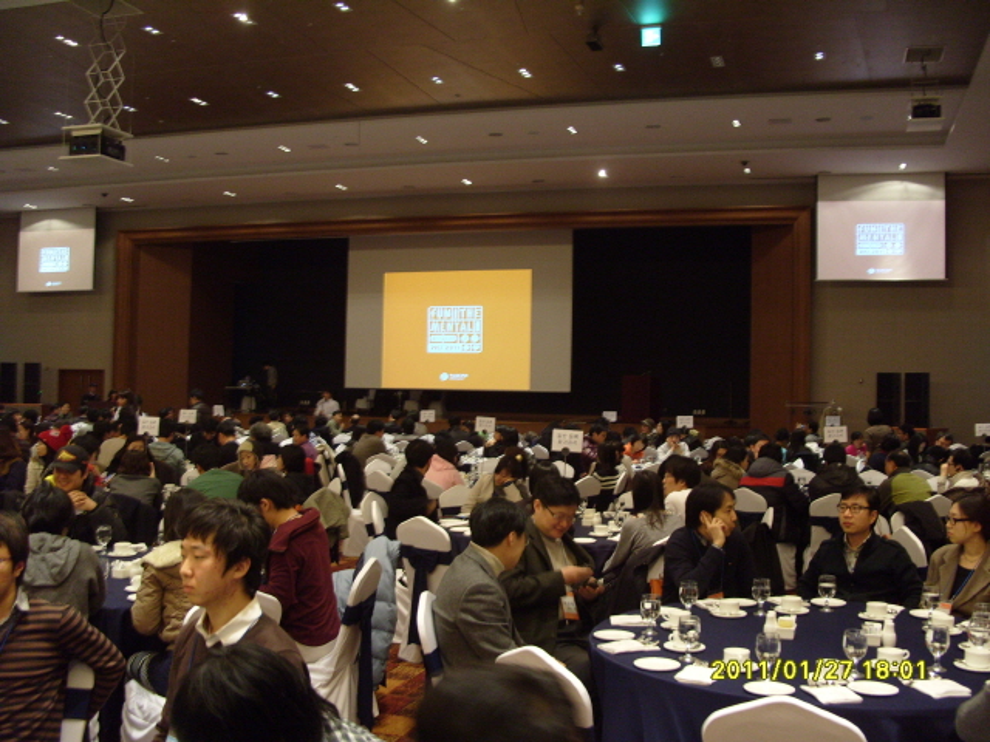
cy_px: 371
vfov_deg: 40.7
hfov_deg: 52.6
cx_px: 495
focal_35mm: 35
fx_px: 1001
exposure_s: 1/15
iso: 200
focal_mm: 7.8
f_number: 2.8
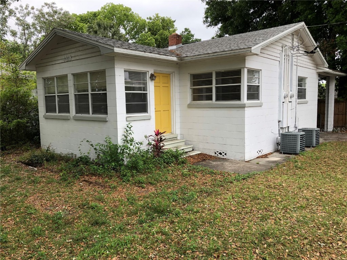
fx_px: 281
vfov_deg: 49.7
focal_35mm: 28
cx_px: 174
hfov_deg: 63.4
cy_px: 130
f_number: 1.8
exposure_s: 1/209
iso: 20
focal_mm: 3.99
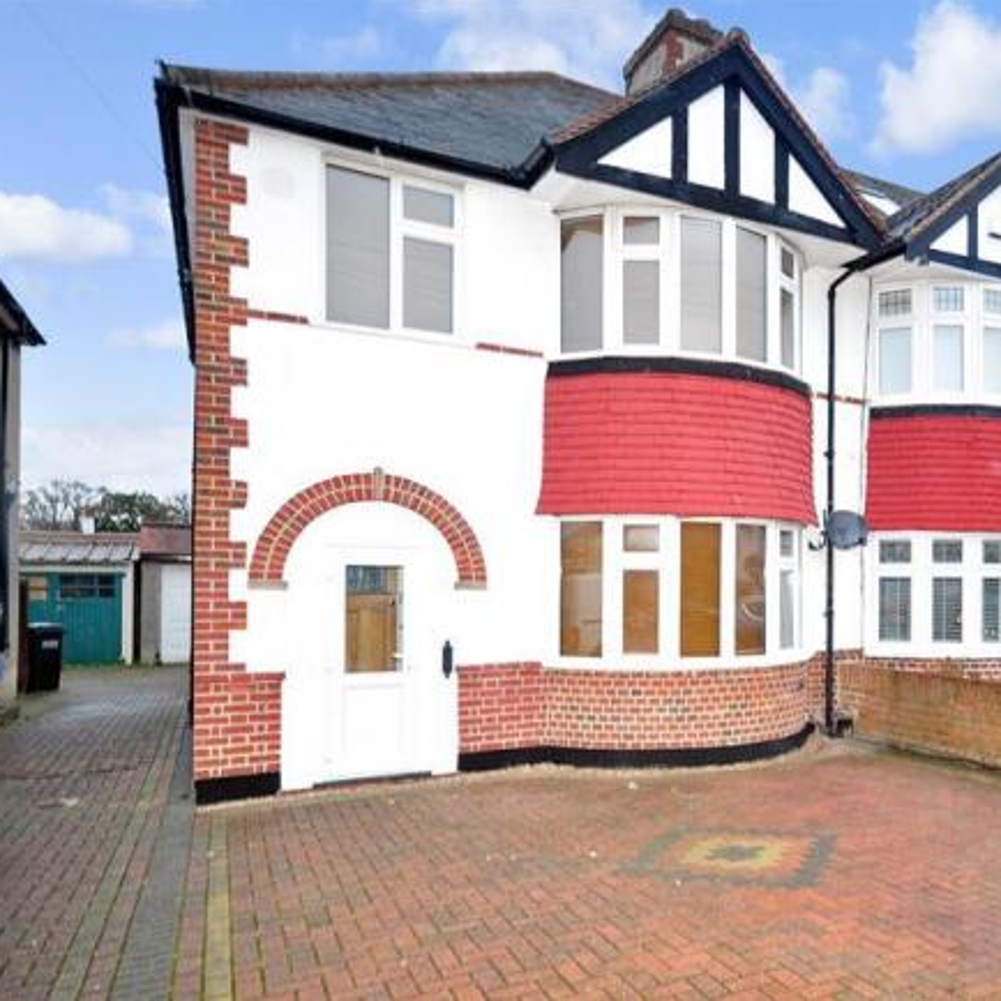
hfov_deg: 56.3
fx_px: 883
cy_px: 499
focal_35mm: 27
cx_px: 745
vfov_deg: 59.1
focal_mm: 14
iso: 400
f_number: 4.8
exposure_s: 1/20
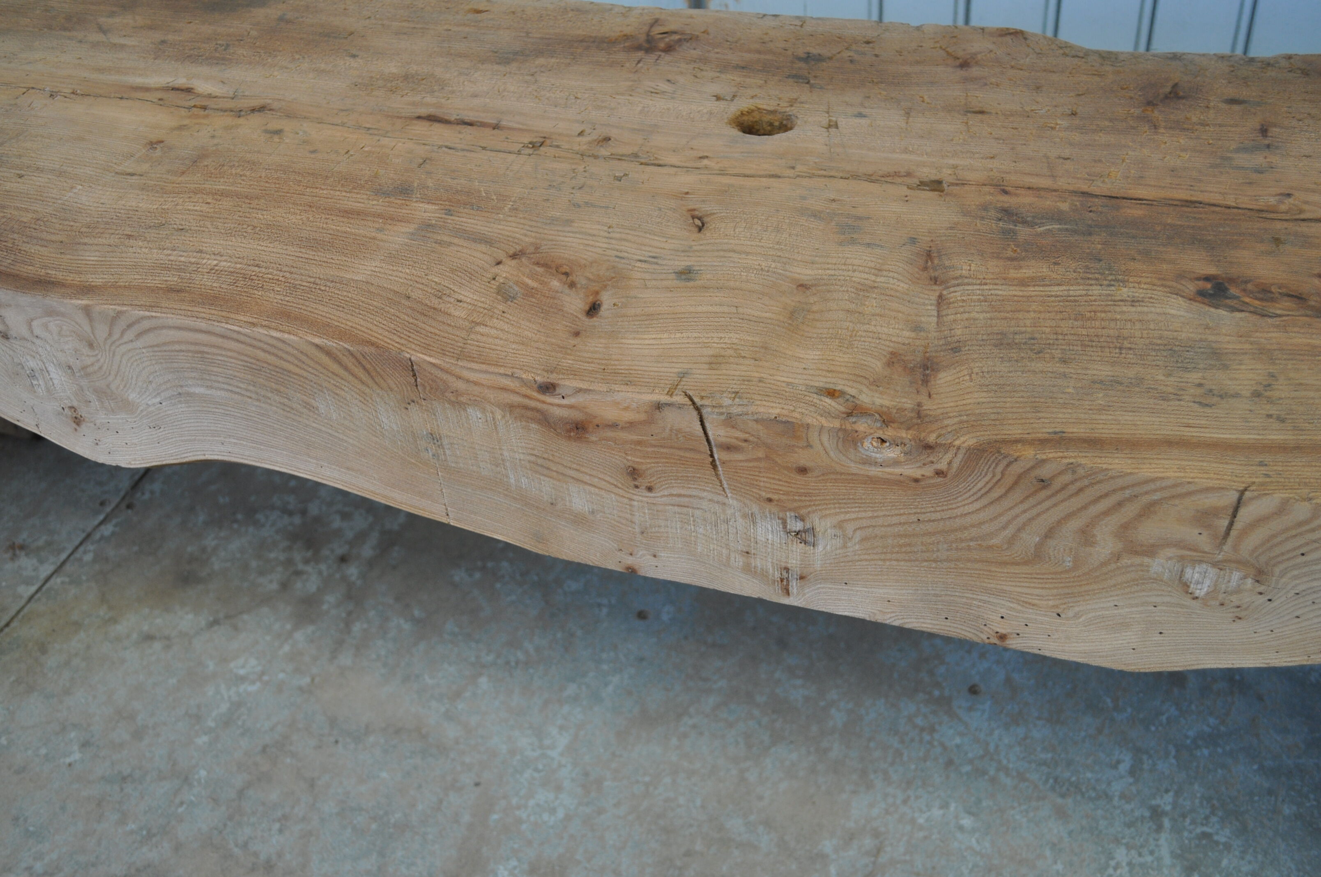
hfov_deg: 49.6
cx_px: 660
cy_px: 438
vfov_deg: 34.1
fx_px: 1429
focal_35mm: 39
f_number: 4.5
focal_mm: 26
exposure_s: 1/80
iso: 400
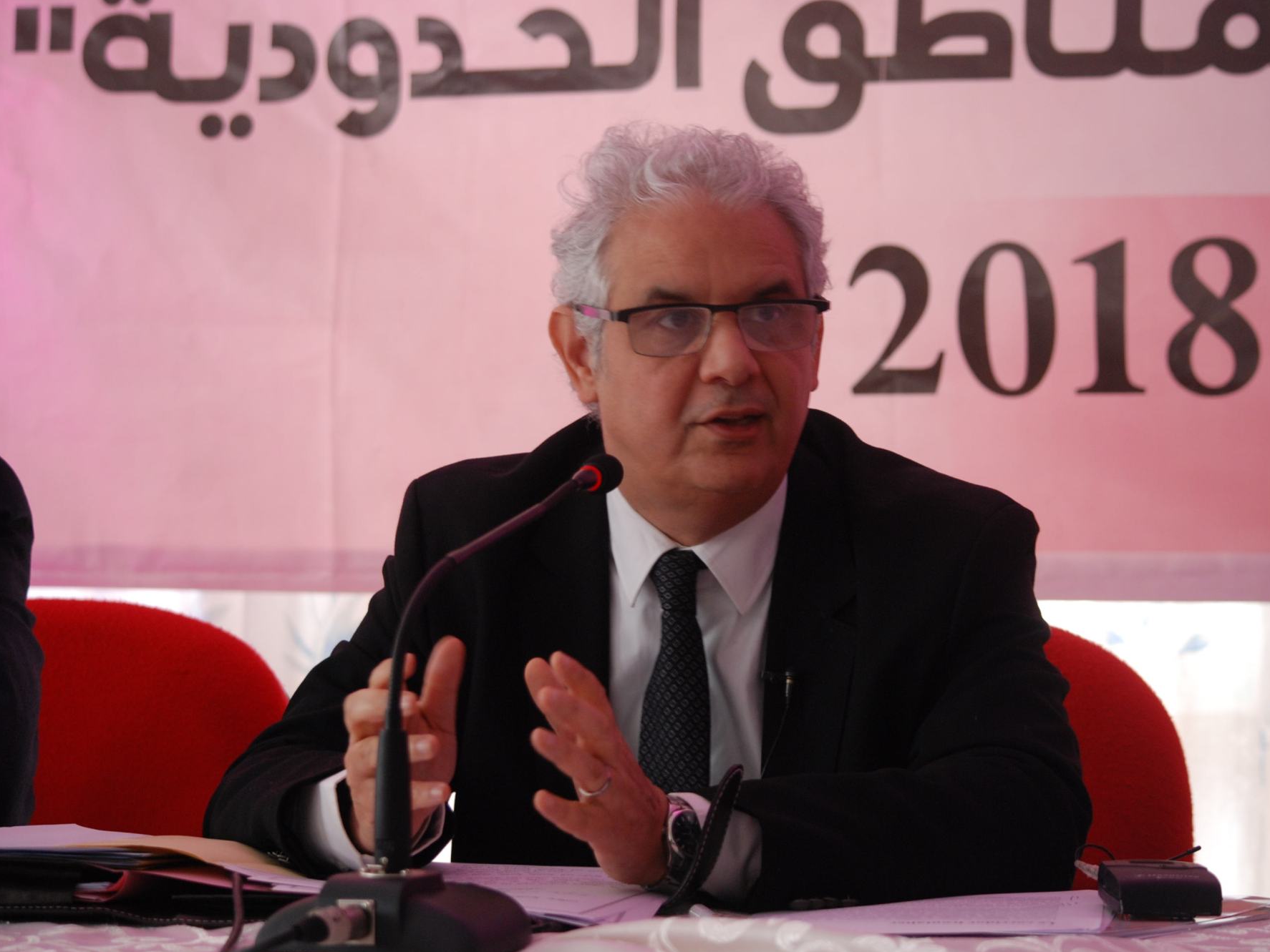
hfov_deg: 19.4
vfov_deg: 14.7
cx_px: 678
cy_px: 479
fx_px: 3706
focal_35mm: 101
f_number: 4.5
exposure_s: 1/60
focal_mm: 62
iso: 400
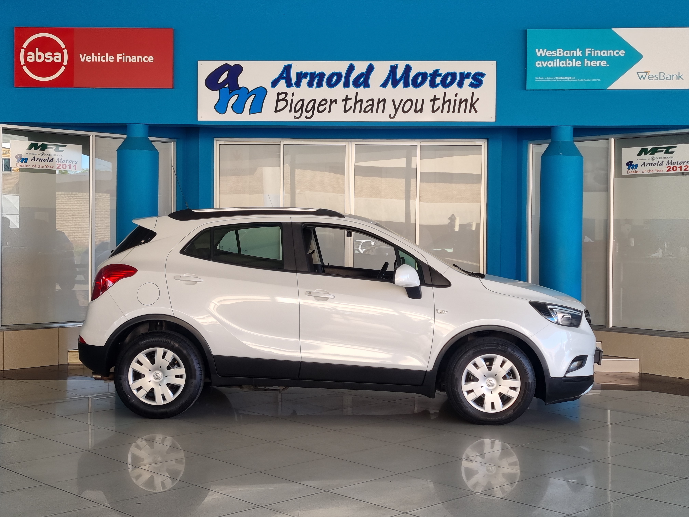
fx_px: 518
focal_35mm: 26
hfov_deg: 67.3
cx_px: 344
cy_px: 258
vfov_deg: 53.1
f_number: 1.8
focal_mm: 5.4
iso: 50
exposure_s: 1/140
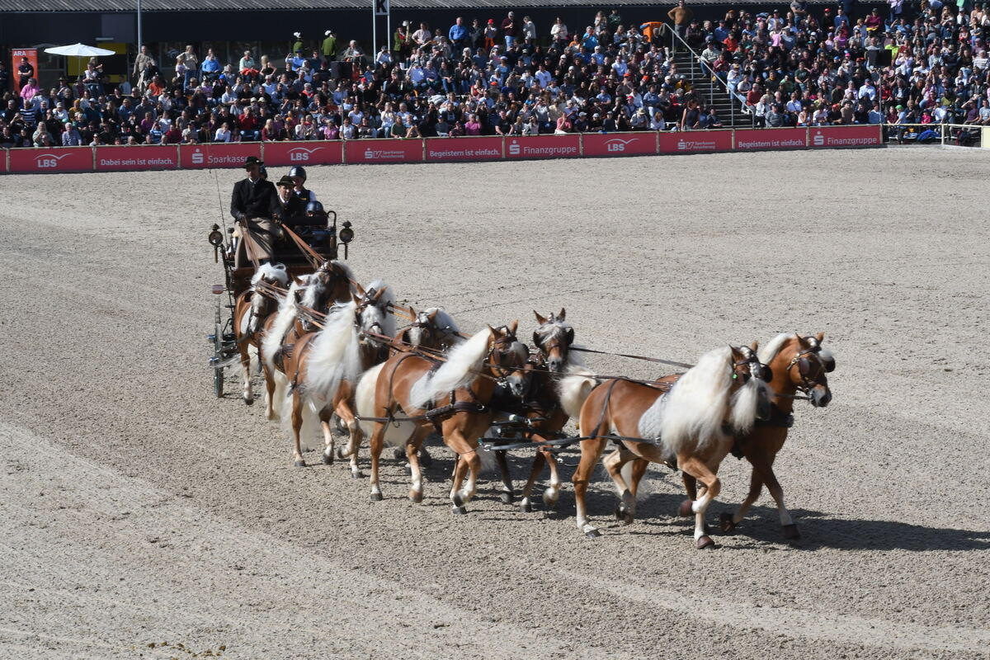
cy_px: 330
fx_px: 3547
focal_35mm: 129
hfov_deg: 15.9
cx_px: 495
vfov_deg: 10.6
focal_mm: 86
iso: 500
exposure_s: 1/320
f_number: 22
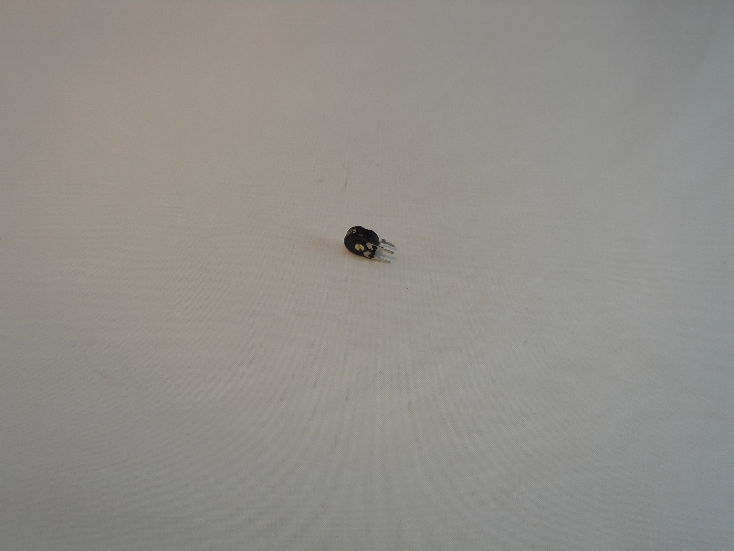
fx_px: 1251
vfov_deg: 24.8
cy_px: 276
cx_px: 367
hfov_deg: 32.7
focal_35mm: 59
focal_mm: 10.5
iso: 80
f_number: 5.1
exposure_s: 1/30
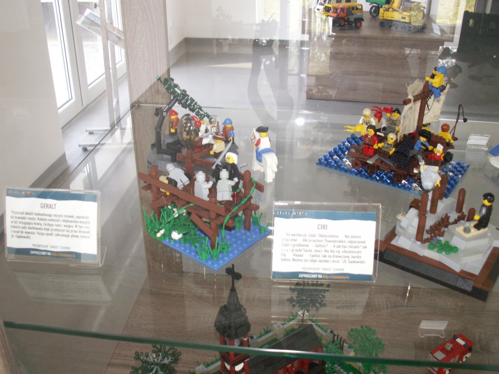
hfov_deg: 52.6
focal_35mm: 35
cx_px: 250
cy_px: 187
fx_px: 505
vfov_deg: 40.7
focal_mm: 5.86
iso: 125
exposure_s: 1/60
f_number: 2.8
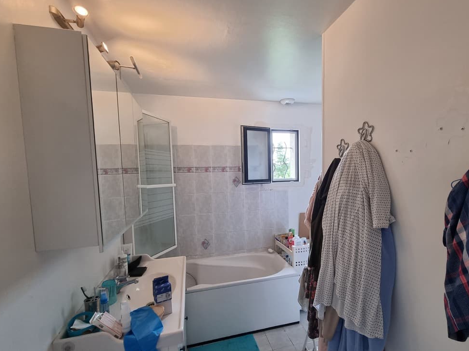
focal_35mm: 16
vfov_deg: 78.0
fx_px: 217
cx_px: 258
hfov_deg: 94.2
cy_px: 189
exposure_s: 1/50
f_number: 2.2
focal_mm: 2.2
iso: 250
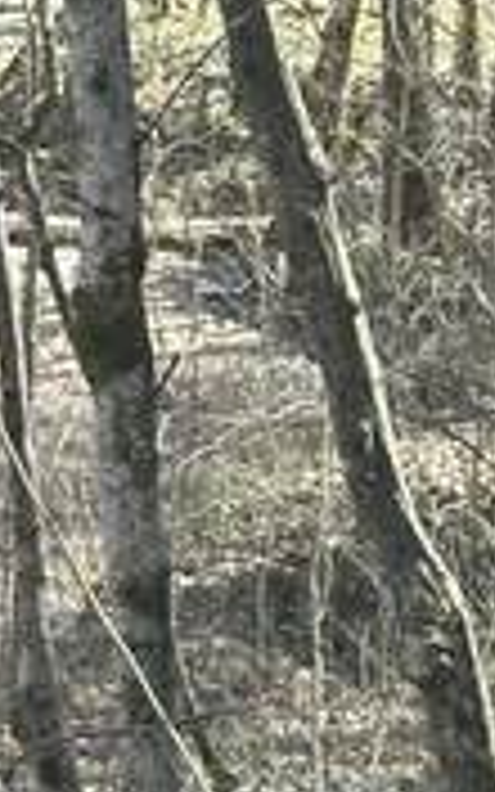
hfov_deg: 4.7
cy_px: 900
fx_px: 5979
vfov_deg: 7.5
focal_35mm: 277
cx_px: 567
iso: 64
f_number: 1.78
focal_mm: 6.86
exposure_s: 1/373
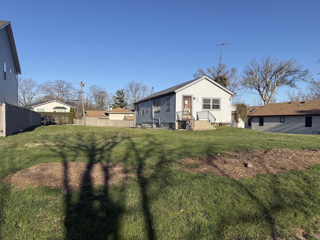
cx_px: 159
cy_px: 123
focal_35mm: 25
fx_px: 231
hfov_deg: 69.4
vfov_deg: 54.9
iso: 80
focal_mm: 6.76
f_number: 1.78
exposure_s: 1/4405
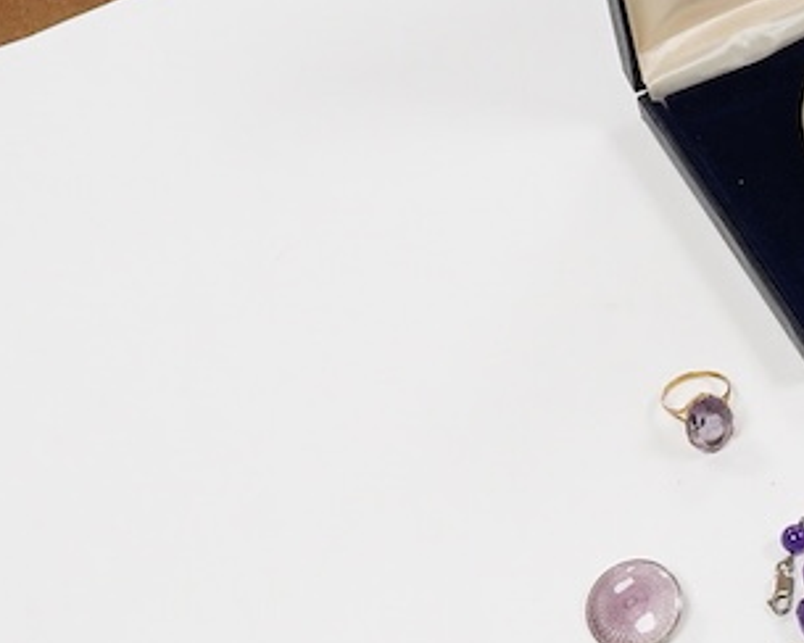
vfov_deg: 9.9
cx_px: 1108
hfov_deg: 11.9
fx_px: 3712
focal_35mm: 156
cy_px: 469
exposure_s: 1/160
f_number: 13
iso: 2500
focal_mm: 30
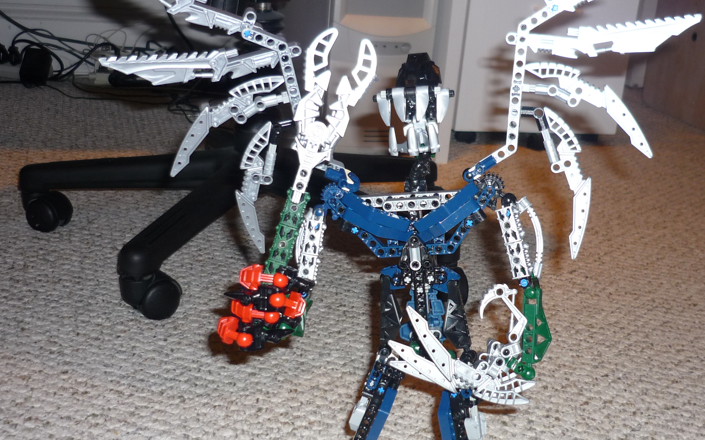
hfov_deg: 42.6
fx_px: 903
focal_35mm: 47
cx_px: 393
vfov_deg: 27.4
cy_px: 265
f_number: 2.9
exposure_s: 1/30
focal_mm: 6
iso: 100
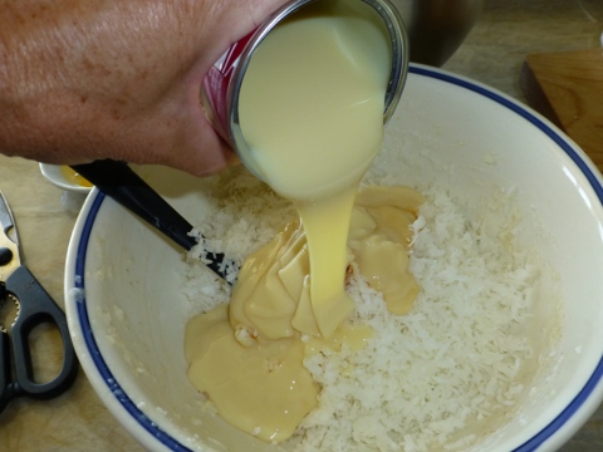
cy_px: 226
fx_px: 523
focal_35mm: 30
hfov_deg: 60.0
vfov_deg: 46.8
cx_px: 302
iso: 200
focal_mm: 5.4
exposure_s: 1/60
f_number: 3.6
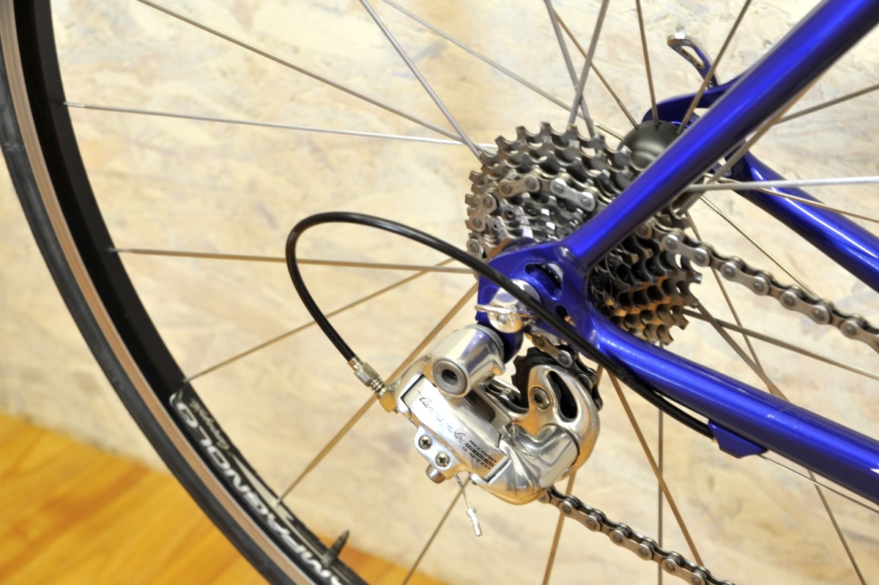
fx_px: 2562
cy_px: 292
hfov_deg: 19.5
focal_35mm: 105
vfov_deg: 13.0
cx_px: 440
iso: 800
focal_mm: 105
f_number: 11
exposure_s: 1/2
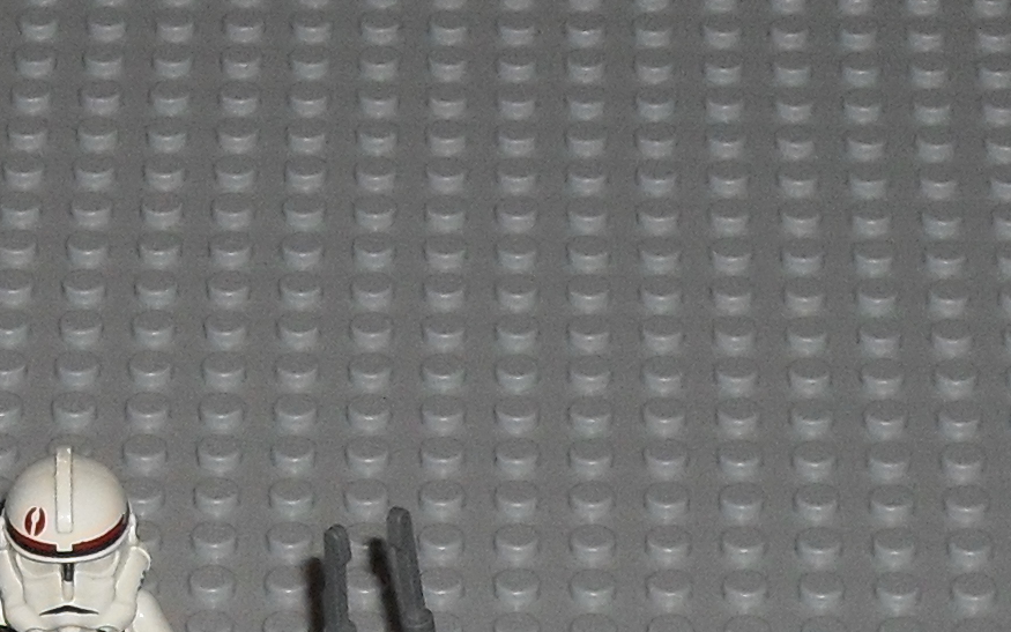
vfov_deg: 5.1
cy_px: 1239
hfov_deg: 8.3
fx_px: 6944
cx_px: 594
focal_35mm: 252
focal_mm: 10.1
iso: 200
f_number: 4.3
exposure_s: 1/60
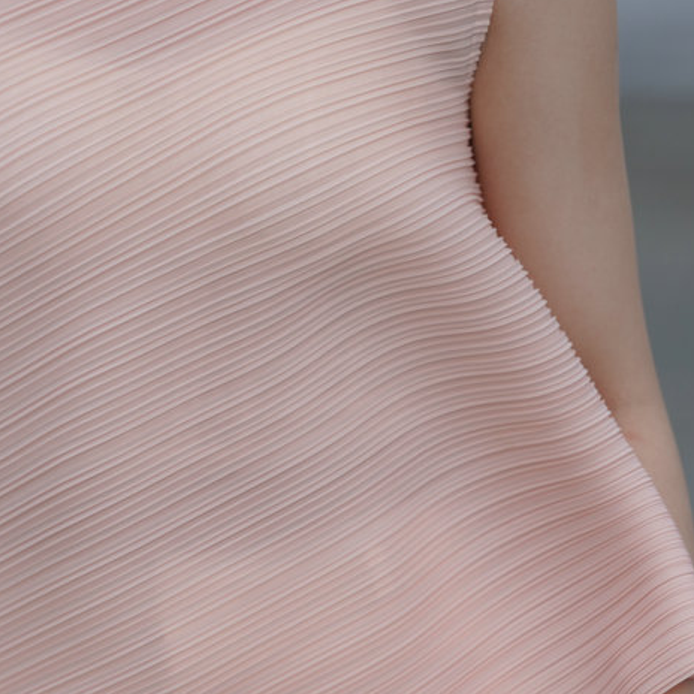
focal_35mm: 334
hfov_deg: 5.2
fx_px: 7576
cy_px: 114
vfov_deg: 5.2
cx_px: 251
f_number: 3.5
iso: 320
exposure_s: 1/400
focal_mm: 135
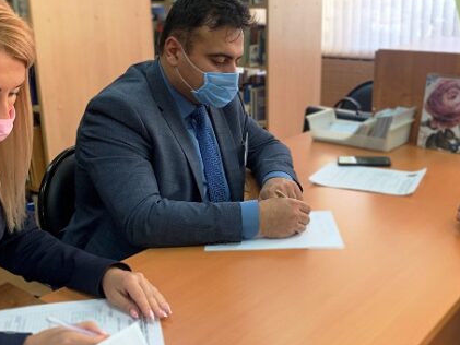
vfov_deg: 33.6
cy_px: 159
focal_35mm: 43
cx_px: 264
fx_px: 572
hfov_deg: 43.7
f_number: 1.8
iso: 80
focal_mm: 4.25
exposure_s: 1/50
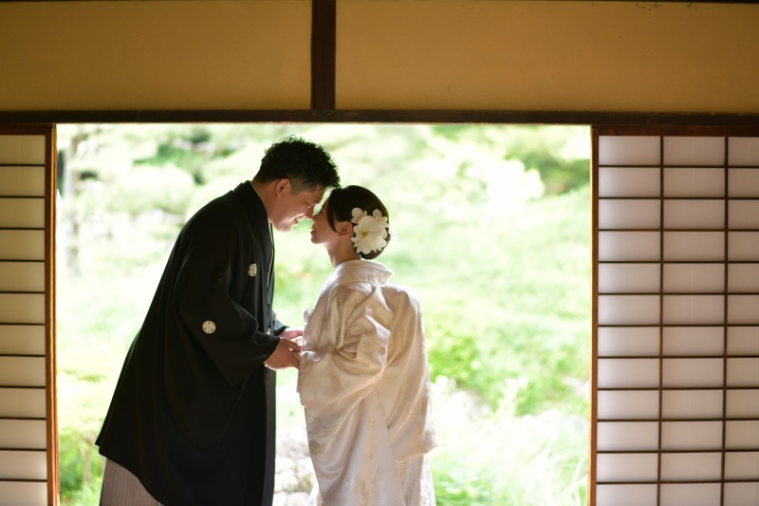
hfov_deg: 34.5
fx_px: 1223
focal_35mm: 58
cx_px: 380
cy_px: 253
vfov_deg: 23.4
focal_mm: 58
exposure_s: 1/200
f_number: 1.4
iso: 160
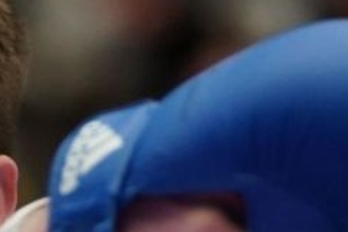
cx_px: -266
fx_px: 10491
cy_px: 503
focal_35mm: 1086
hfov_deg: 1.9
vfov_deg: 1.3
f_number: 2.8
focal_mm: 146
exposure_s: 1/1000
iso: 2000
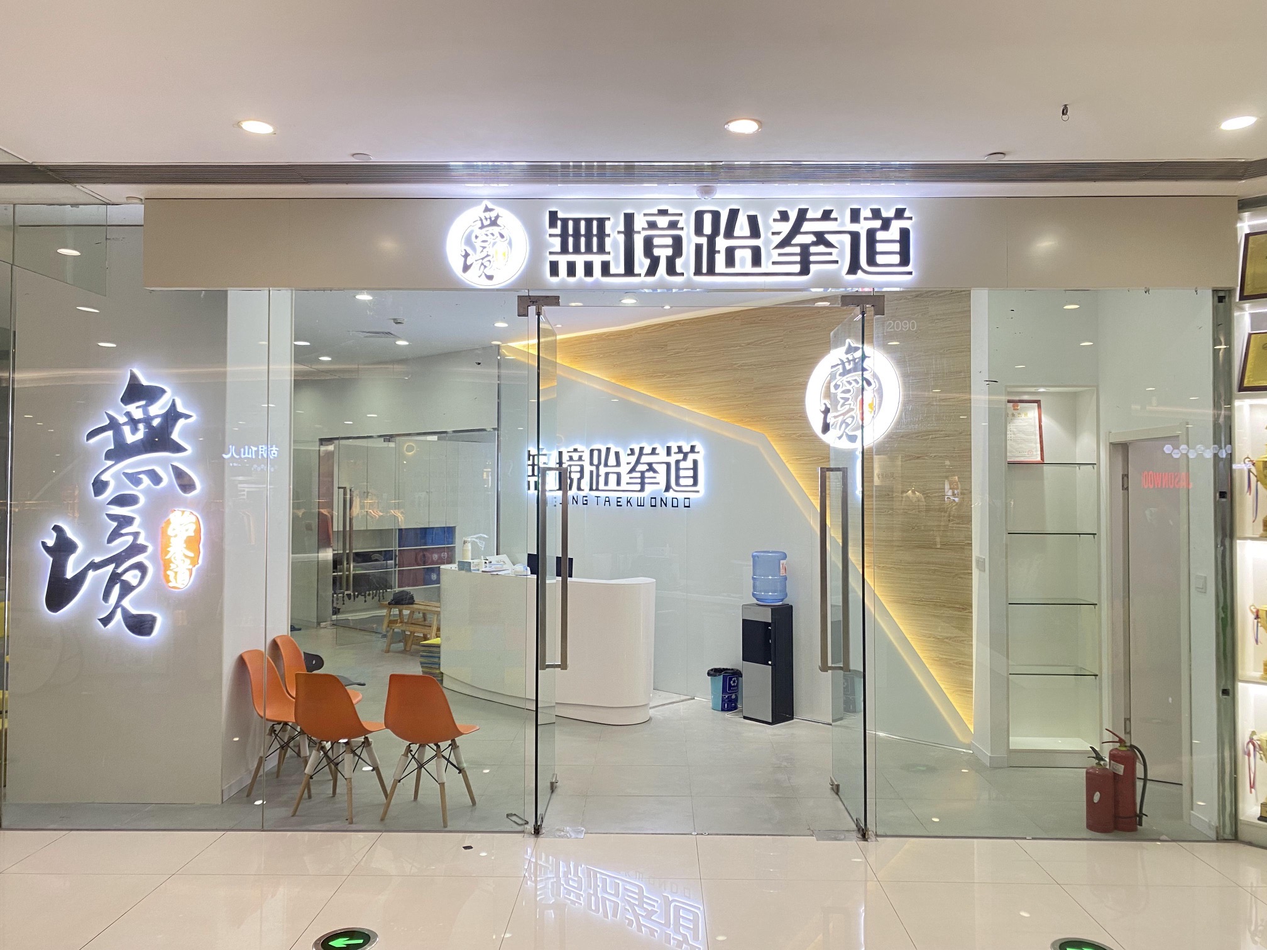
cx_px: 634
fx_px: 952
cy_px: 475
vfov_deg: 53.1
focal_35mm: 26
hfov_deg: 67.3
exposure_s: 1/50
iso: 80
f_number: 1.8
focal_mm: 4.25
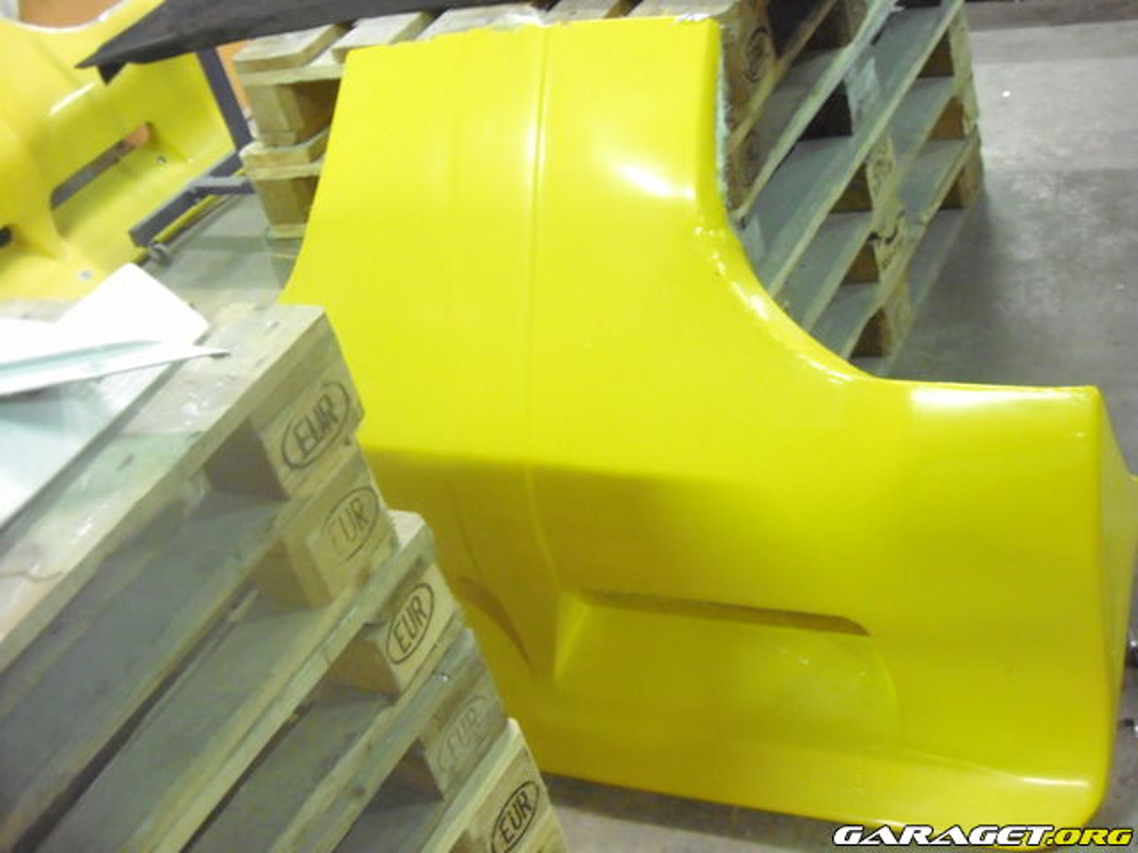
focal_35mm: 46
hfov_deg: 41.2
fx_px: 1512
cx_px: 569
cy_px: 426
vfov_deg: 31.5
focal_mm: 7.6
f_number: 3
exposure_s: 1/13
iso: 800
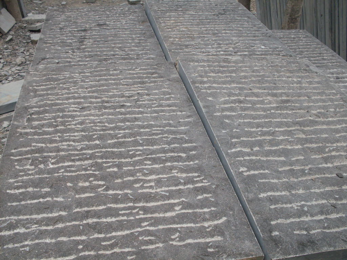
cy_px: 130
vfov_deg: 37.7
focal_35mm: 38
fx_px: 381
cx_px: 174
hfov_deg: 49.0
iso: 80
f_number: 8.4
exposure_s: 1/180
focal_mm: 6.3
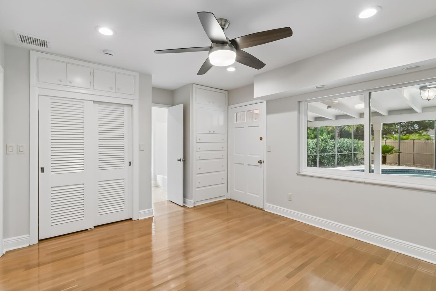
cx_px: 215
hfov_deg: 96.7
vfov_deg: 73.7
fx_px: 194
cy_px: 141
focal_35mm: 16
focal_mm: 10
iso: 100
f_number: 7.1
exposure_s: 1/13
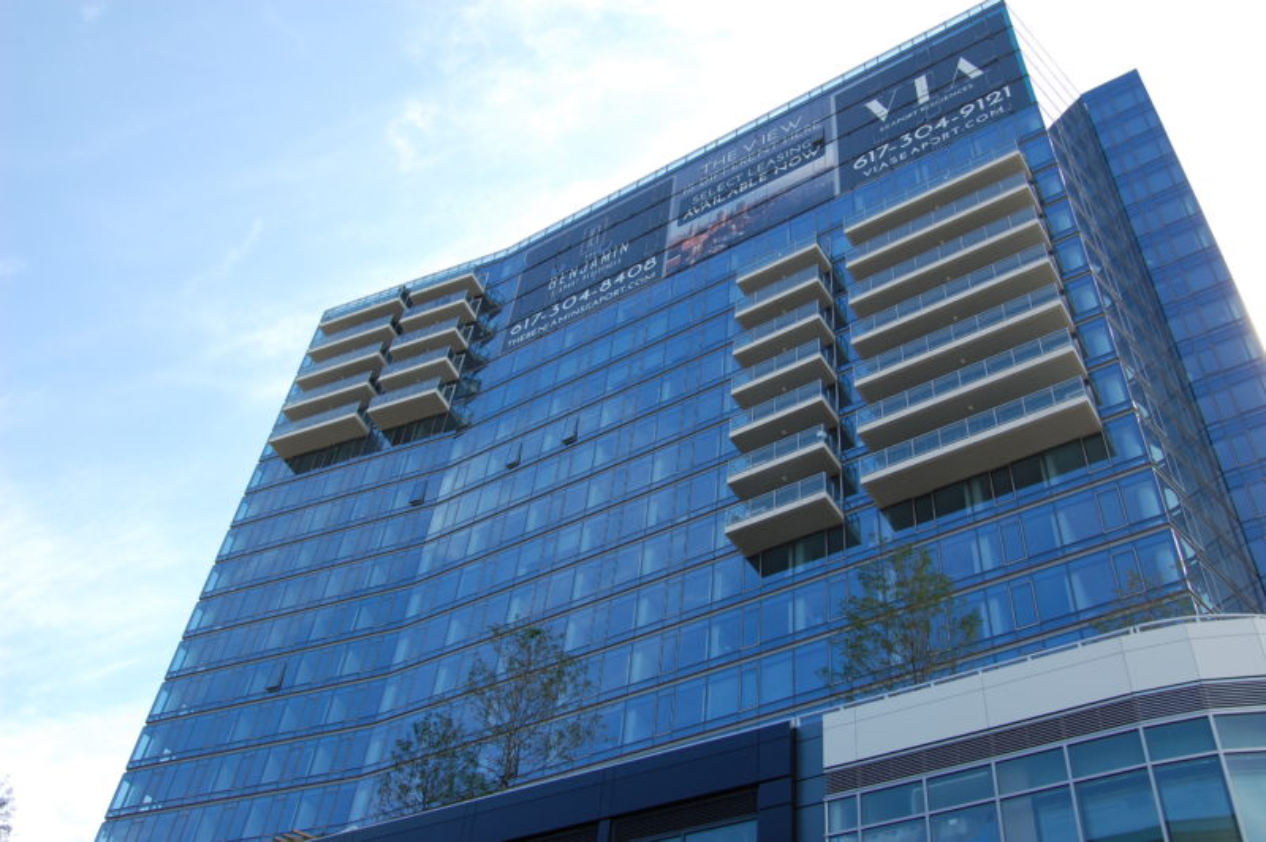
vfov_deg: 38.3
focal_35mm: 34
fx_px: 1212
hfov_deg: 55.1
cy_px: 421
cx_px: 633
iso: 200
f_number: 7.1
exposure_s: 1/200
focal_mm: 23
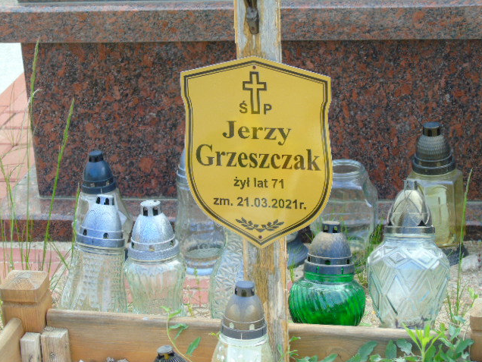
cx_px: 240
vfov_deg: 10.4
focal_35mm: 143
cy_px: 181
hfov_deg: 13.8
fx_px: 1991
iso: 100
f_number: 4.7
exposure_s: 1/125
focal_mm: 25
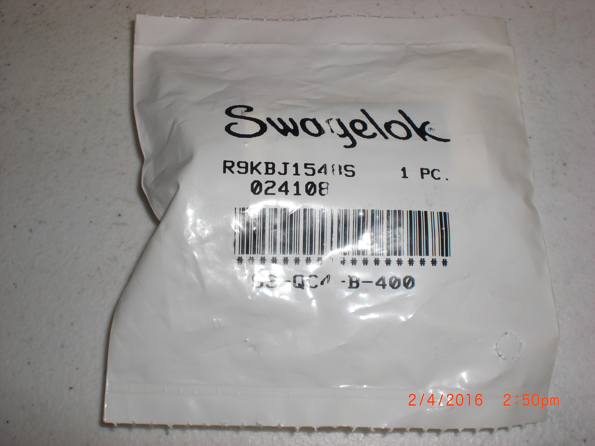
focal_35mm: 38
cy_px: 223
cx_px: 298
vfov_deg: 37.7
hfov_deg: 49.0
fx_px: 653
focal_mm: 6.3
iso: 64
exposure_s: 1/60
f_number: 5.6
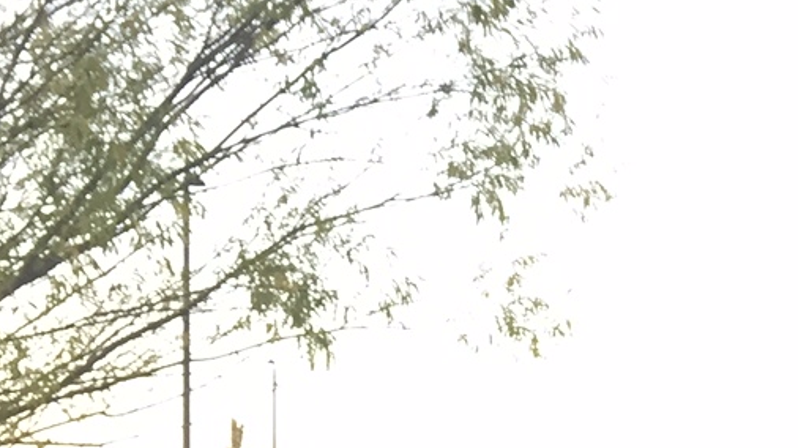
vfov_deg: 11.1
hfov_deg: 20.0
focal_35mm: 102
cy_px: 800
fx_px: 2157
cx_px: 896
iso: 100
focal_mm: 4.15
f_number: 2.2
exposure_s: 1/30
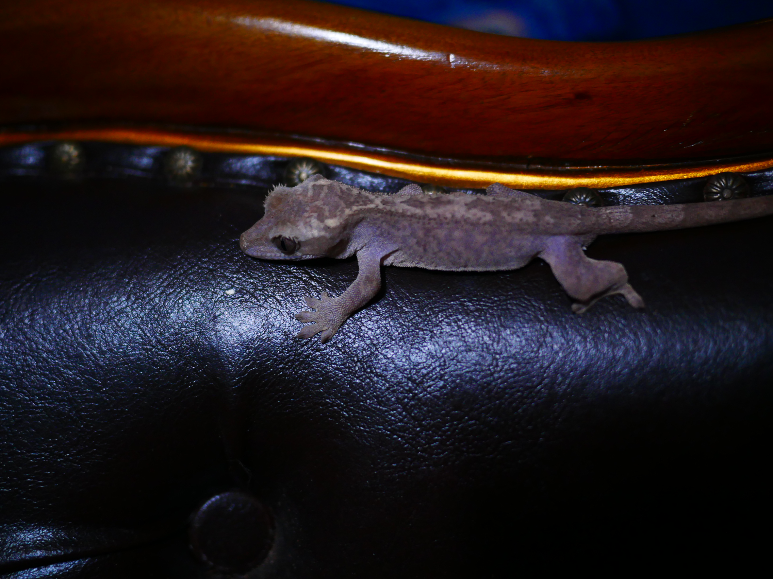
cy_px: 290
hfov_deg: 46.8
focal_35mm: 40
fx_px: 893
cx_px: 386
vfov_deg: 36.0
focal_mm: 20
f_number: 1.7
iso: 800
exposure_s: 1/60
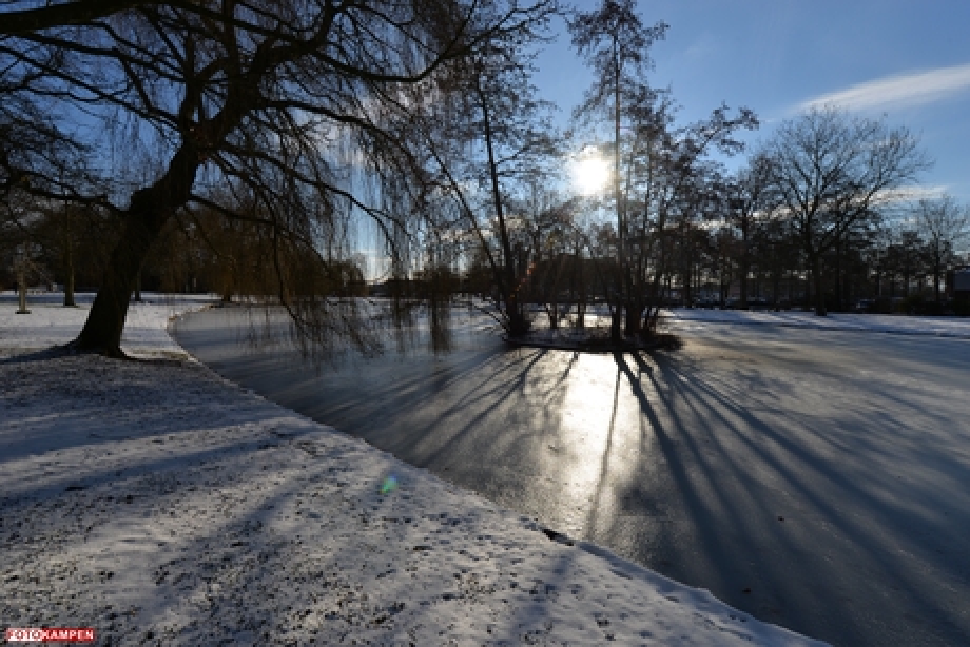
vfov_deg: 73.8
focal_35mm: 16
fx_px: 431
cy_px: 324
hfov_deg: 96.7
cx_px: 485
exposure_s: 1/500
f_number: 11
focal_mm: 16
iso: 100
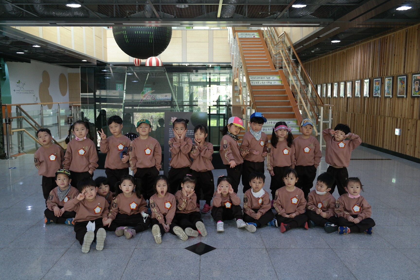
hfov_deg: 61.9
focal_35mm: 30
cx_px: 210
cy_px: 140
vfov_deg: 43.6
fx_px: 350
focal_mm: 20
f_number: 3.5
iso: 800
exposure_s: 1/40
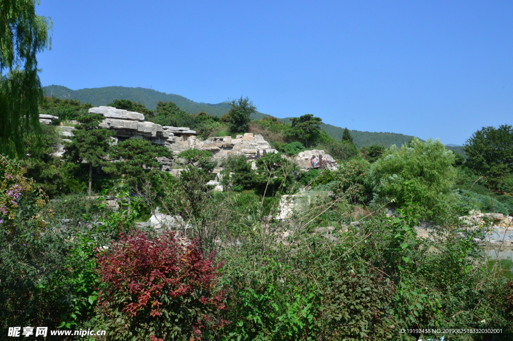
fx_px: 449
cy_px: 170
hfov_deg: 59.5
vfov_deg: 41.6
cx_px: 256
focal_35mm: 32
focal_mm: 21
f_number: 22
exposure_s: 1/400
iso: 800
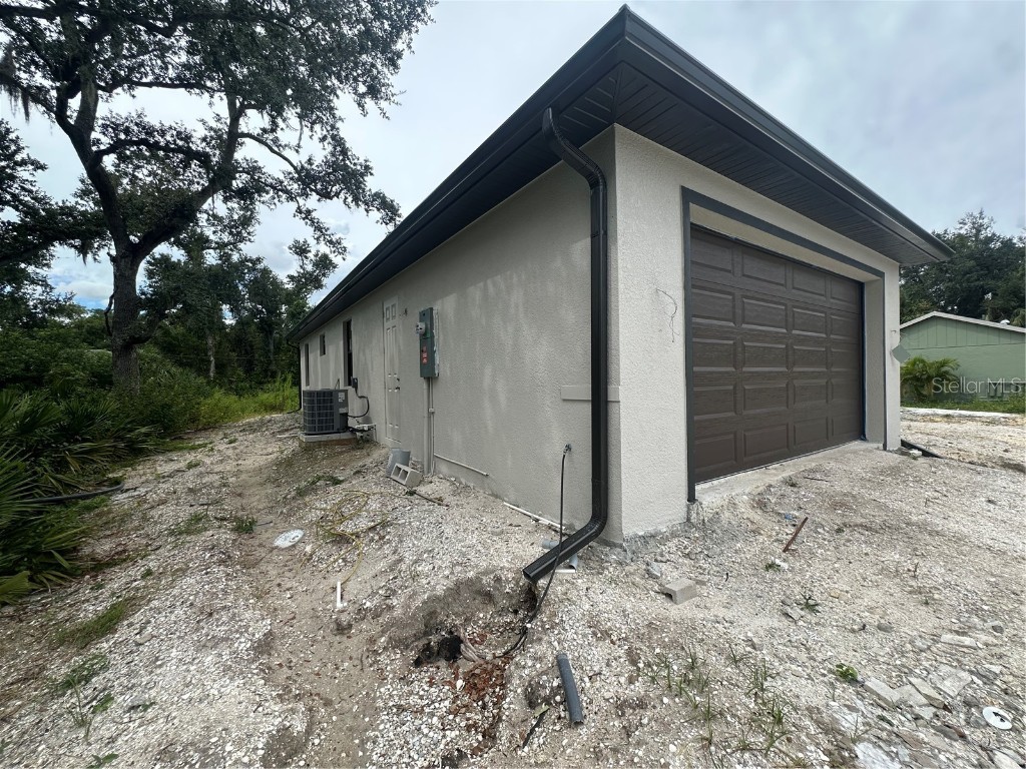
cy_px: 384
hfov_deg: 102.1
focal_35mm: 14
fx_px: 415
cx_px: 513
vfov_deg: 85.7
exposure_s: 1/940
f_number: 2.2
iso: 40
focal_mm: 2.22
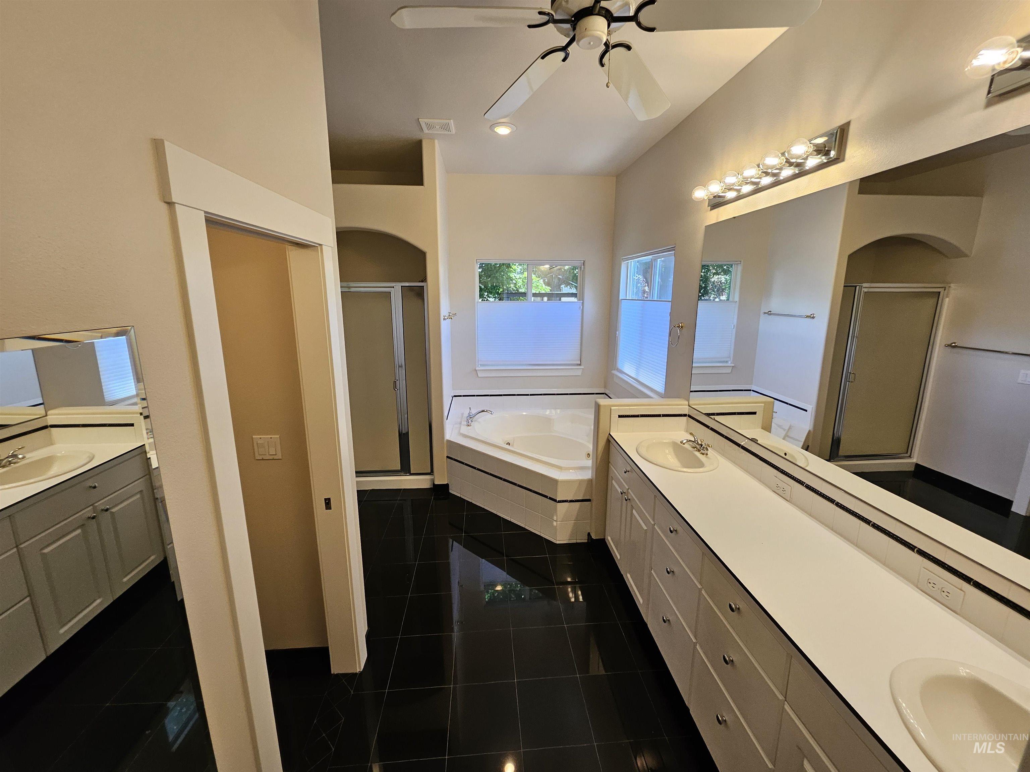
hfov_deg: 106.2
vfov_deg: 89.9
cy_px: 386
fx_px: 387
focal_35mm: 13
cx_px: 515
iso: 80
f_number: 2.2
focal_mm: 1.74
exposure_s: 1/60
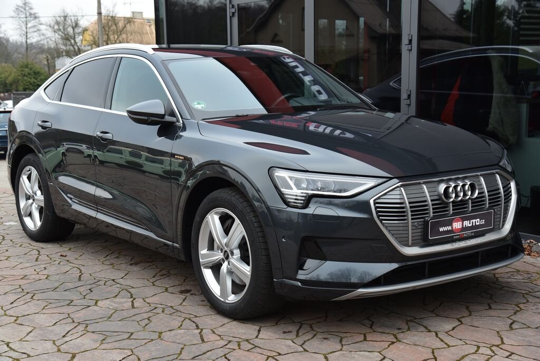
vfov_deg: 26.0
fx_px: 780
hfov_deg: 38.2
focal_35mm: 52
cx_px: 270
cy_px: 180
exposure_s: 1/125
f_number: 5.6
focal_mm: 52
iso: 500
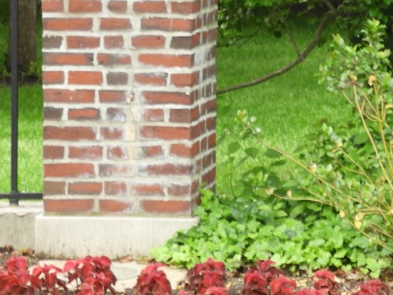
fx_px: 3269
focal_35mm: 288
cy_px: -74
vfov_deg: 5.1
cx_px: 478
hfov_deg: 6.8
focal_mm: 17
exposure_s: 1/60
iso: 100
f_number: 4.8
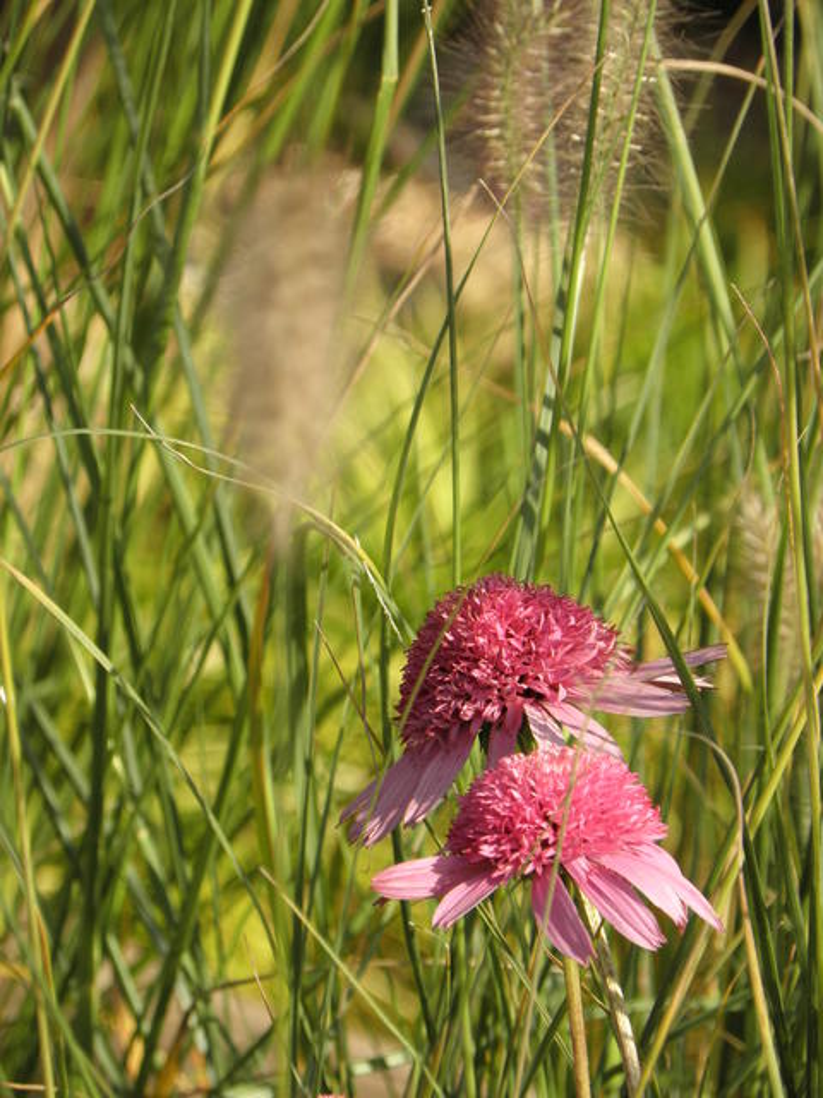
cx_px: 412
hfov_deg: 5.1
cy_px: 549
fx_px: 9193
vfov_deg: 6.8
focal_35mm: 290
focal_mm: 51.76
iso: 100
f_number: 4.5
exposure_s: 1/320
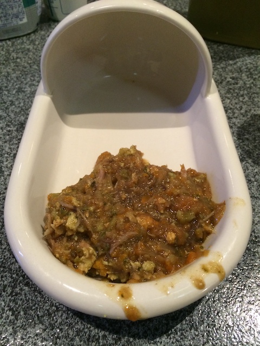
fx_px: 300
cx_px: 130
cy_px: 173
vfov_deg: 60.0
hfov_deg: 46.8
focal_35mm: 30
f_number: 2.2
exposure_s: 1/30
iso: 250
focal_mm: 4.12
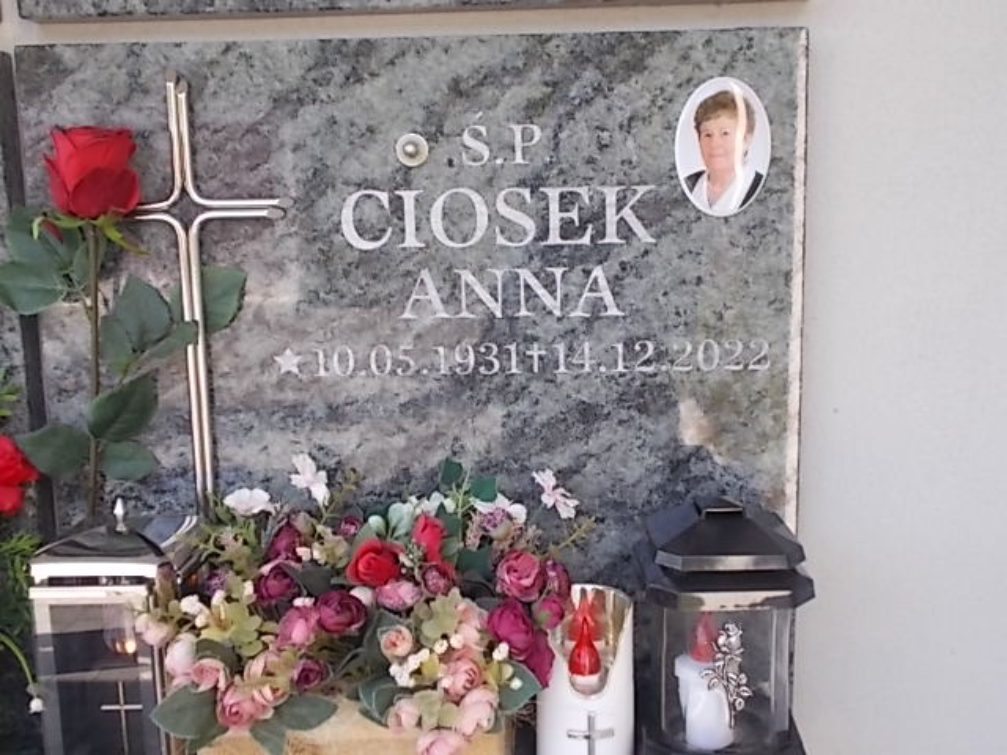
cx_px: 504
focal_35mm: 39
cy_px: 378
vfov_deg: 36.8
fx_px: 1135
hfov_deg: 47.9
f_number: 3.9
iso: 80
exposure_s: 1/50
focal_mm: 6.9
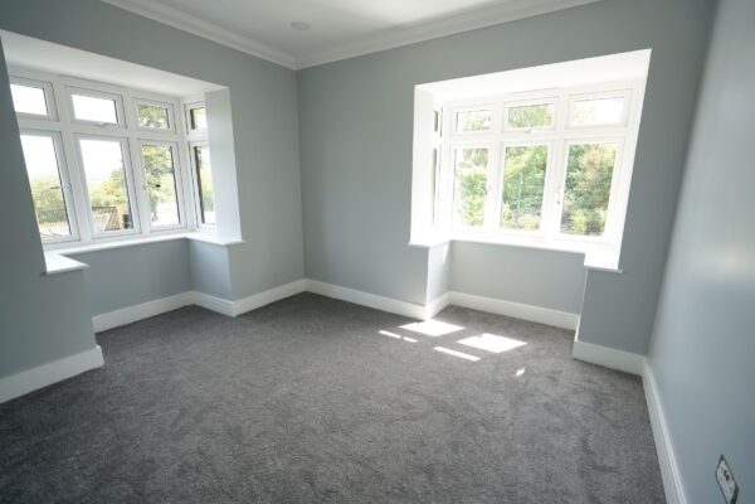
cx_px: 378
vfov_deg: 73.7
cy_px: 252
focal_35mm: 16
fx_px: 336
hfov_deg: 96.7
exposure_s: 1/250
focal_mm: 16
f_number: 4
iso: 400
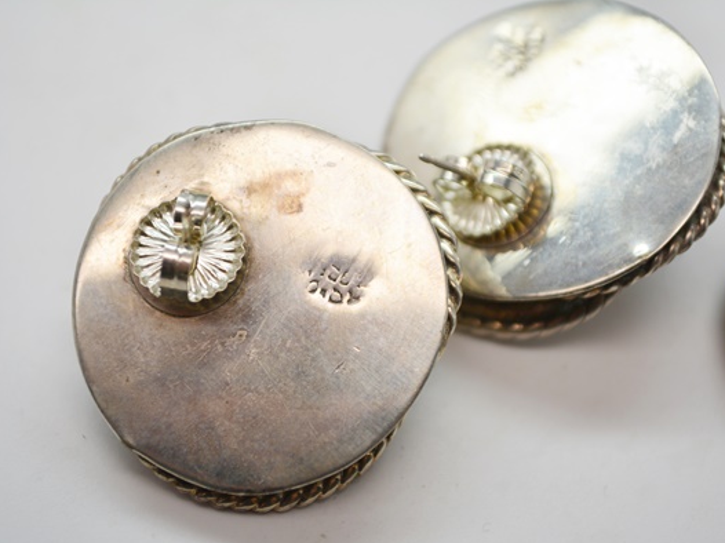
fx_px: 1896
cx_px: 356
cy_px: 274
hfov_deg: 21.7
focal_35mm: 91
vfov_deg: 16.3
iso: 220
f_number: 5.6
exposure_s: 1/125
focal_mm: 55
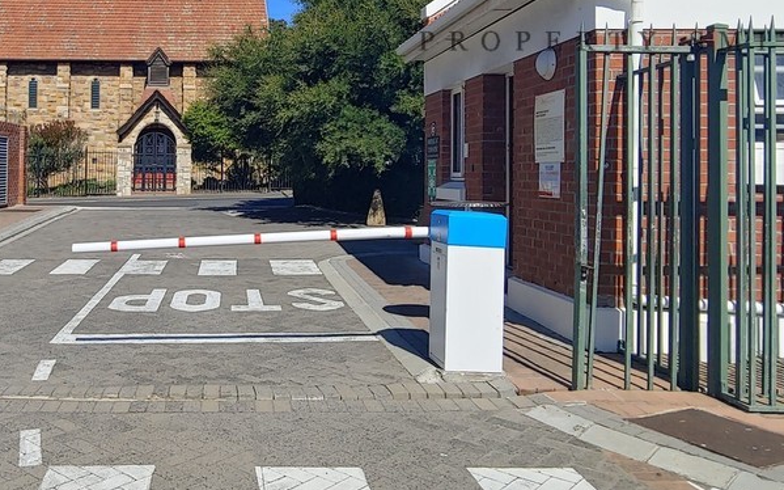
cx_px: 166
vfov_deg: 36.9
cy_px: 162
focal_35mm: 34
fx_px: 726
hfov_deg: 53.3
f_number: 1.9
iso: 50
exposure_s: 1/1754
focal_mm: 2.18
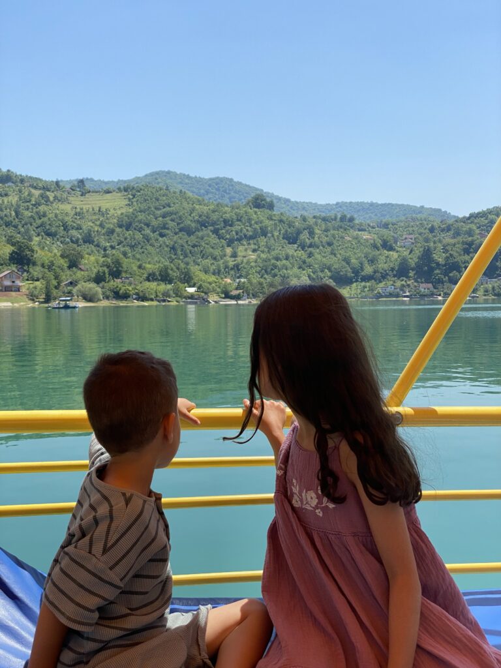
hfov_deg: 28.0
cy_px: 334
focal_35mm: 52
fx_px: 1003
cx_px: 250
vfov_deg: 36.8
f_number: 2
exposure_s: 1/1370
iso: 20
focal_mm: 6
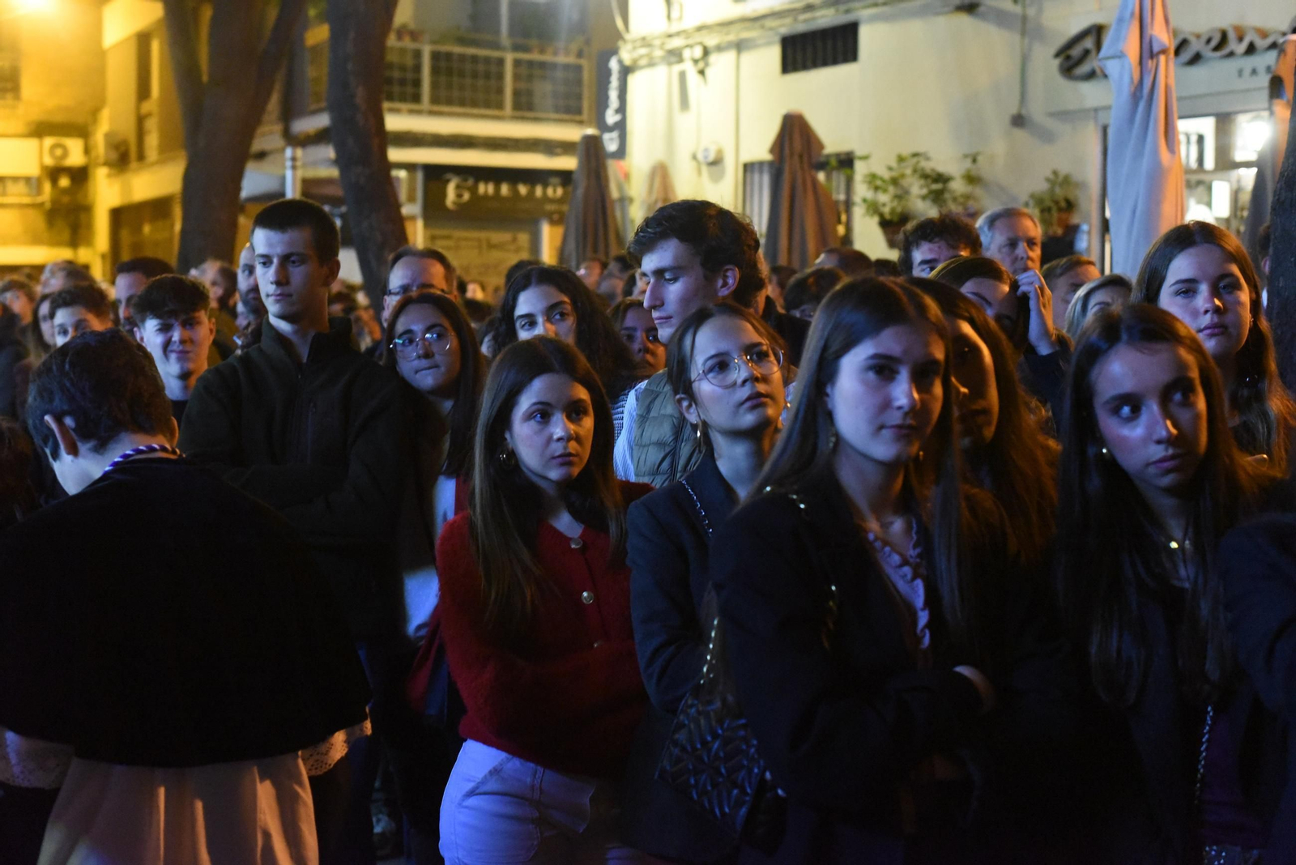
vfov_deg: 27.0
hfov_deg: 39.6
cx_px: 648
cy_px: 432
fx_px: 1801
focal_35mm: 50
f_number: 3.5
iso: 12800
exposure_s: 1/80
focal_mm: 50
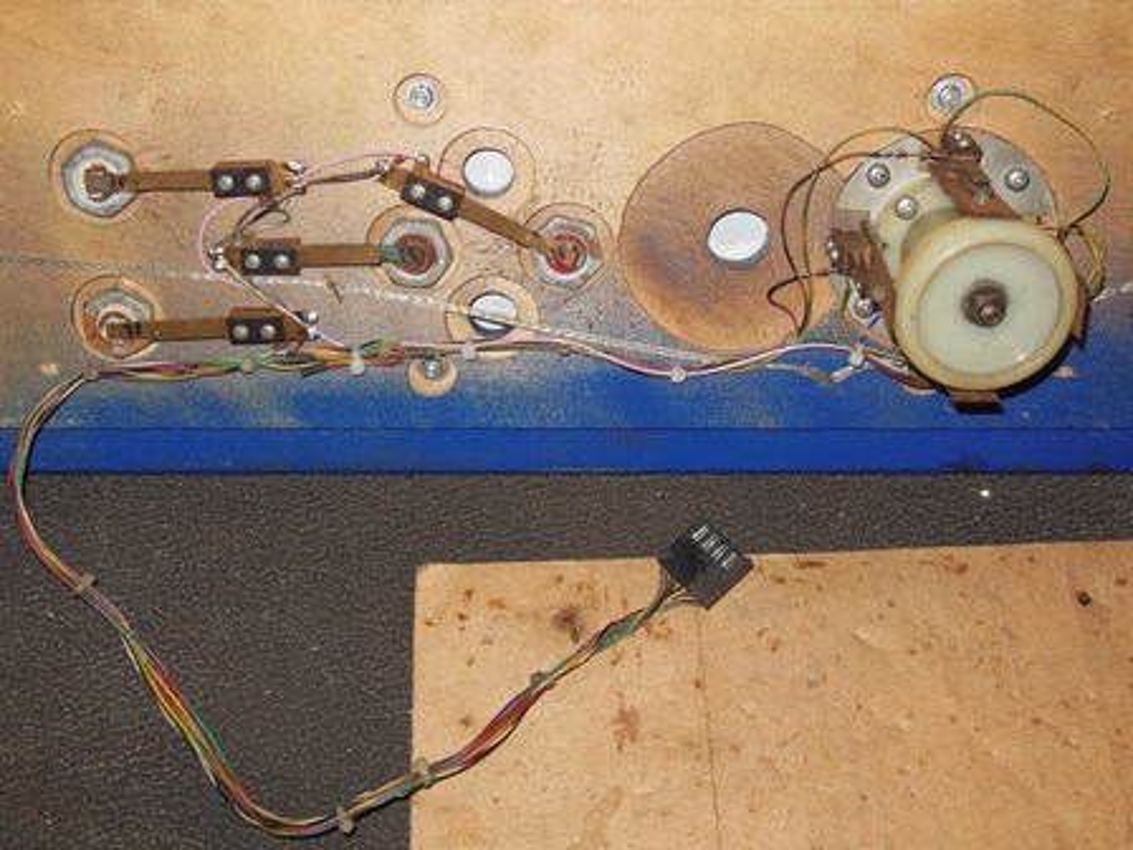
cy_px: 425
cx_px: 566
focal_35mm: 43
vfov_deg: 33.6
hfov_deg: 43.9
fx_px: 1407
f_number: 3.8
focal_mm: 7.7
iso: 200
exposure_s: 1/30
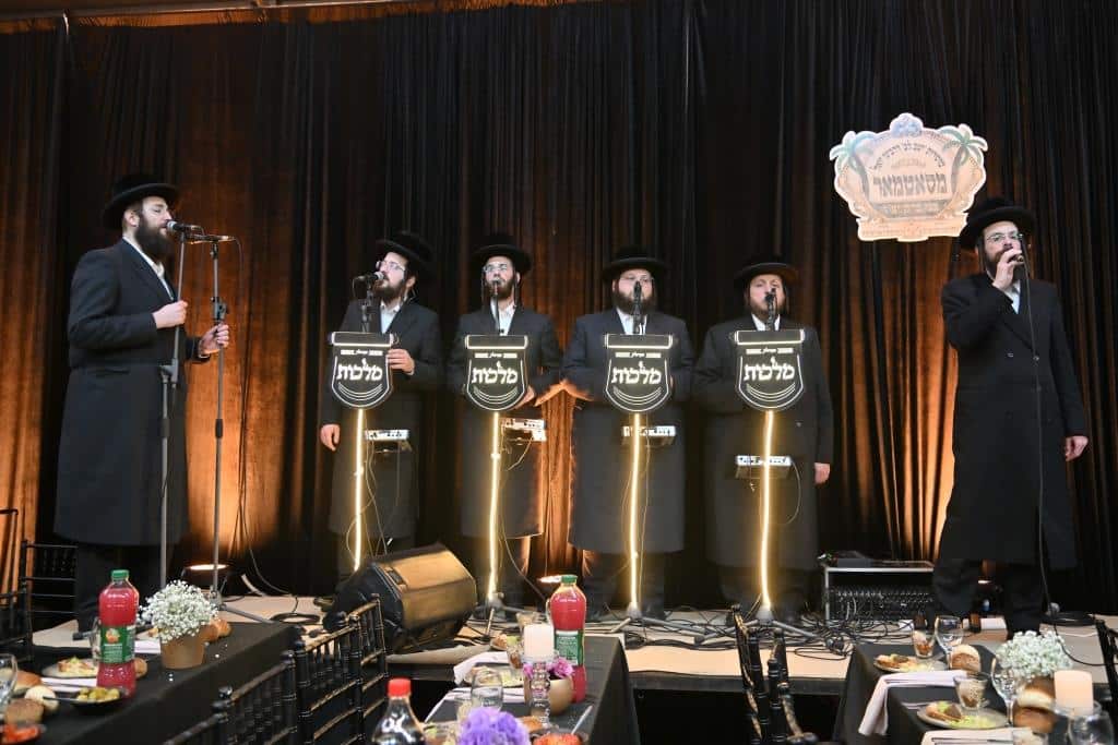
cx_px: 559
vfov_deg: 42.3
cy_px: 372
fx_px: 963
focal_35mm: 31
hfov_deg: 60.3
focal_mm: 31
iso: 1000
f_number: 4
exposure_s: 1/160
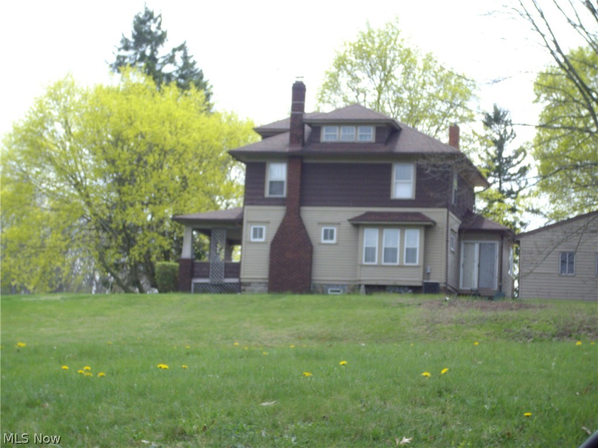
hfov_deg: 17.6
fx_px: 1935
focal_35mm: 112
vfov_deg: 13.2
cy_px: 224
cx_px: 299
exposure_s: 1/250
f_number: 5.2
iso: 124
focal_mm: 18.6
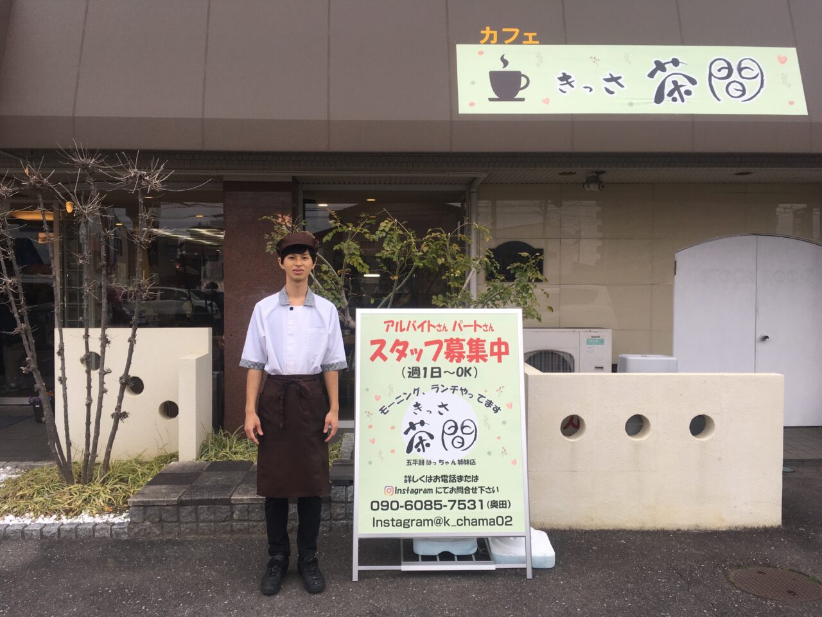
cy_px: 308
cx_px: 411
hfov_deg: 61.7
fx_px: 689
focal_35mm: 29
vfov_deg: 48.2
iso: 25
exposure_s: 1/183
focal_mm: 4.15
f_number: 2.2
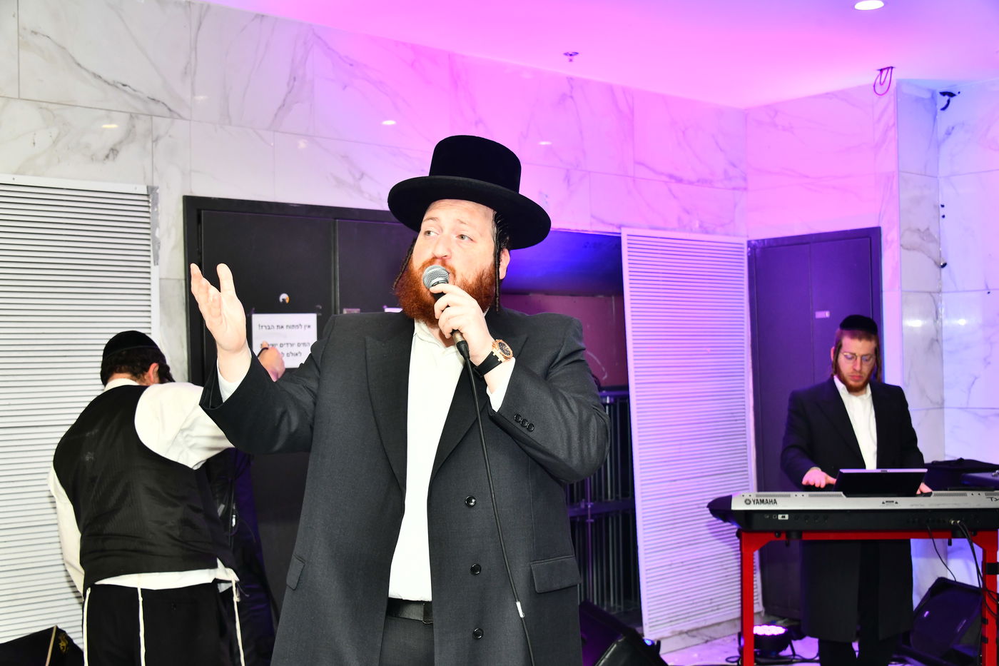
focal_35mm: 45
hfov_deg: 43.6
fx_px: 1249
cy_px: 333
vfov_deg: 29.9
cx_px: 500
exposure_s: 1/200
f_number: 6.3
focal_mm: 45
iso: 1250
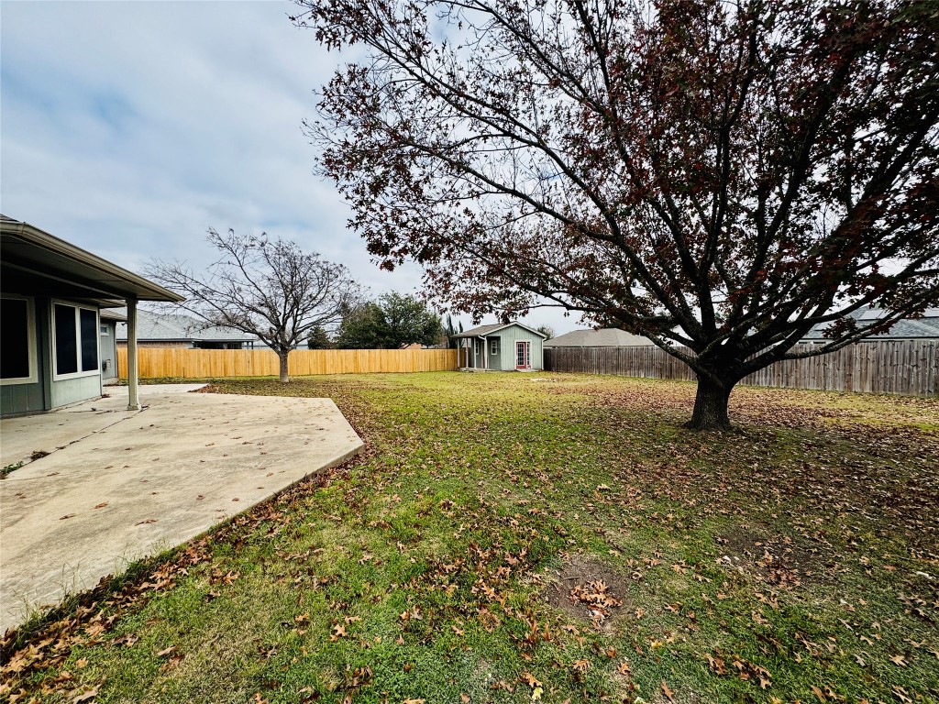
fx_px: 380
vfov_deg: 85.7
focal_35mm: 14
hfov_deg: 102.1
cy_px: 352
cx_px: 470
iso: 50
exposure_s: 1/1277
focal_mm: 2.22
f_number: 2.2
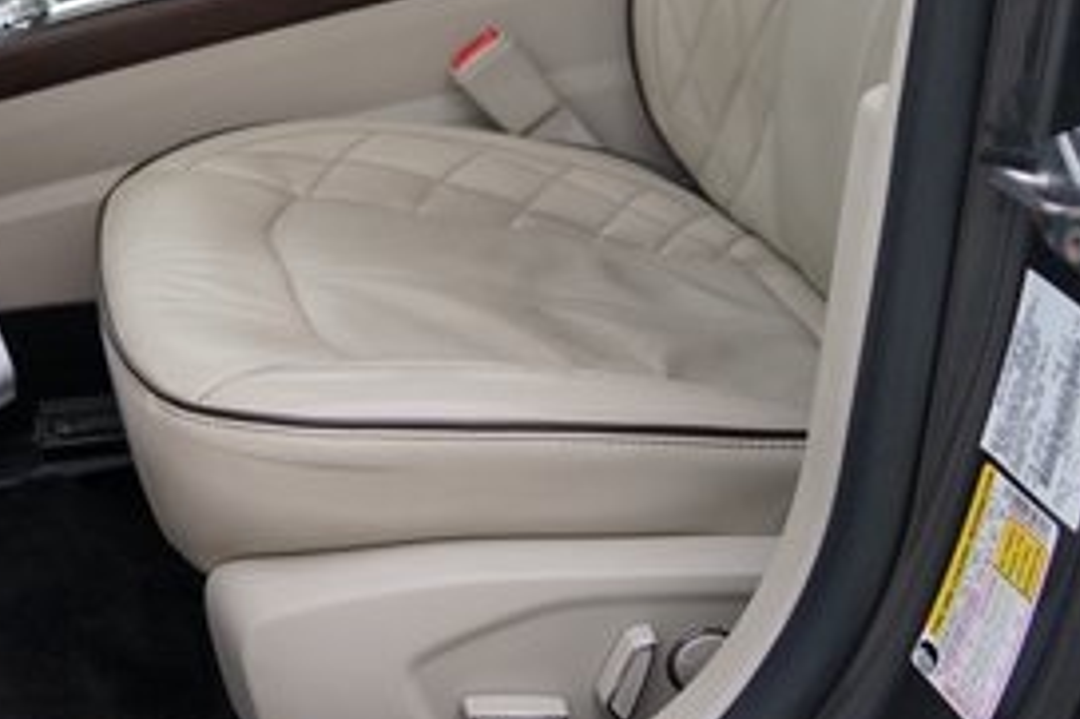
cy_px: -89
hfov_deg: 29.0
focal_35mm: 66
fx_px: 1979
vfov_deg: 19.6
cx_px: 64
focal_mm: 28
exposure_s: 1/160
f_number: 4
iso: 1000
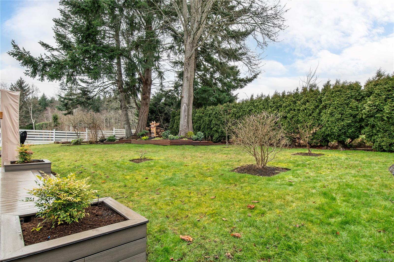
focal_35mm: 18
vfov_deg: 67.4
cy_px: 131
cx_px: 197
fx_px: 197
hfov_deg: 90.0
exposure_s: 1/125
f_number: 8
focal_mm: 12
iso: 320
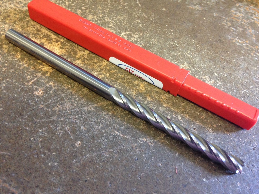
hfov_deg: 55.4
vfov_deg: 42.9
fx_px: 247
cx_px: 130
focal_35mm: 33
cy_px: 97
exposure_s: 1/20
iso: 200
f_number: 2.4
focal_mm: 4.12
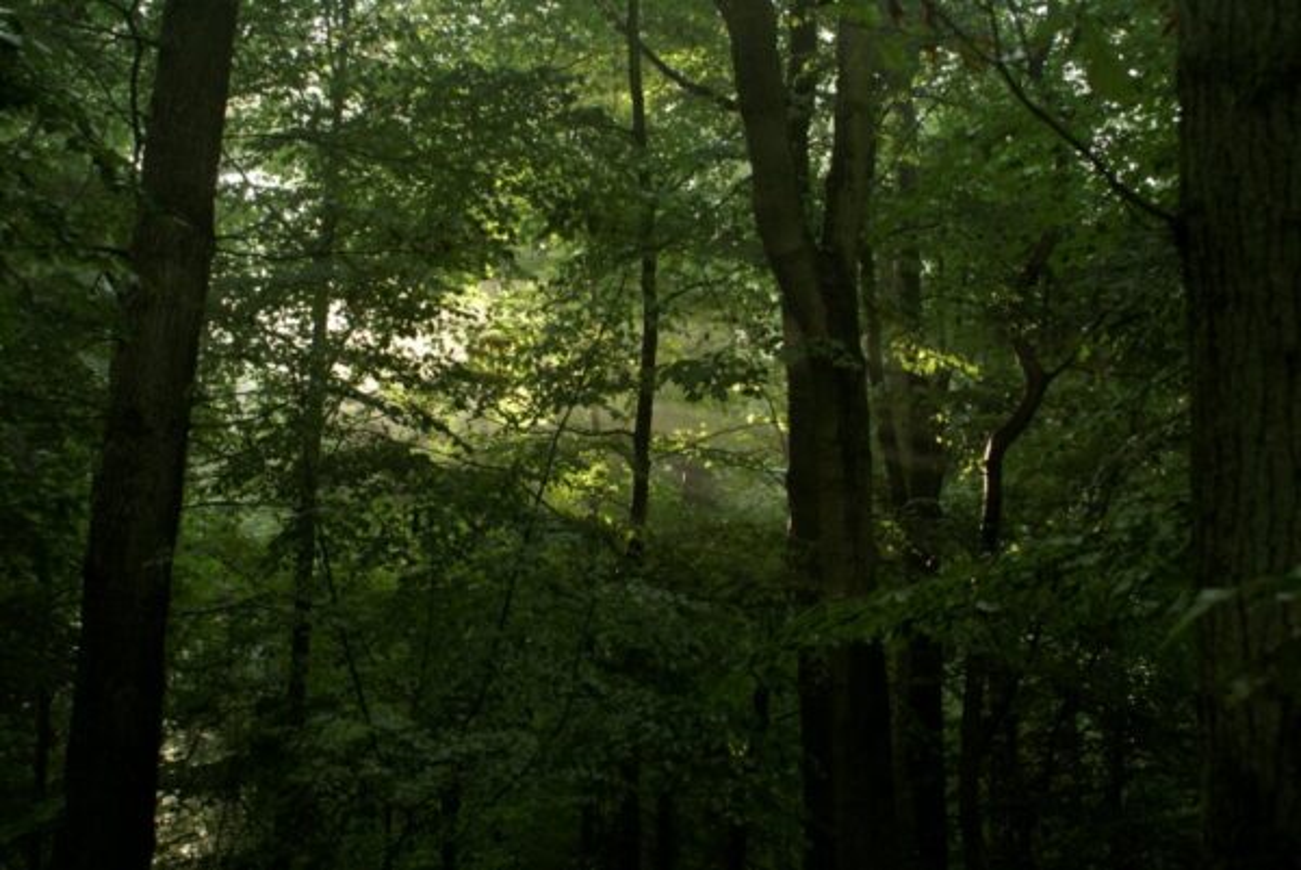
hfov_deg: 43.6
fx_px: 1627
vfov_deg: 29.9
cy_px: 435
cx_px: 650
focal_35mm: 45
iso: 250
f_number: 5
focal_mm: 30
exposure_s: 1/50
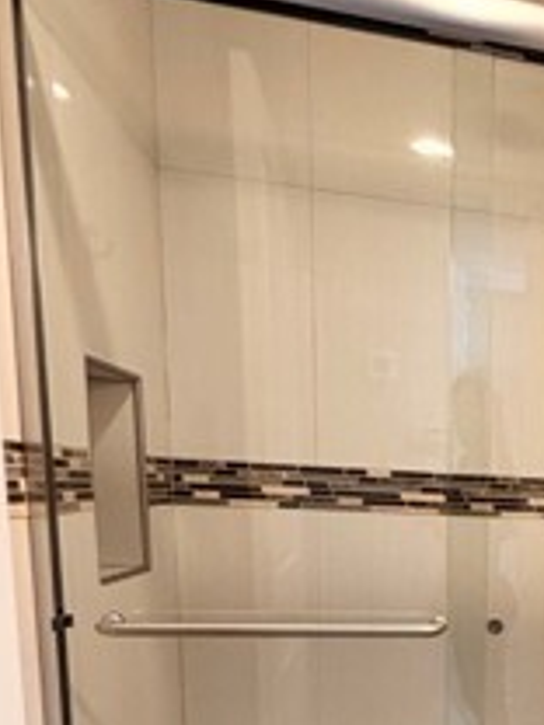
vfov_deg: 40.5
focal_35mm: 43
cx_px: 680
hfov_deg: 28.5
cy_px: 655
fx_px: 901
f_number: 2.2
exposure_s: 1/60
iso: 200
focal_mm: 2.22
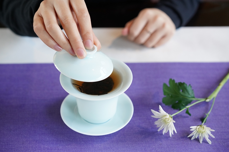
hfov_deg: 36.3
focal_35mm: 55
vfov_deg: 24.6
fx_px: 350
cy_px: 76
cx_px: 114
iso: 4000
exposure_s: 1/250
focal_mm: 55
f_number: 4
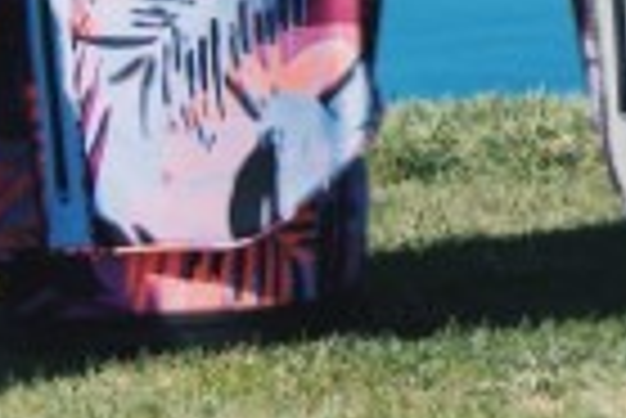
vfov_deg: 4.6
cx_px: 1229
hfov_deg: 6.7
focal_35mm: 296
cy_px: -512
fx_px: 5152
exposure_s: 1/900
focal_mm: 36.6
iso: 160
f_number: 5.6
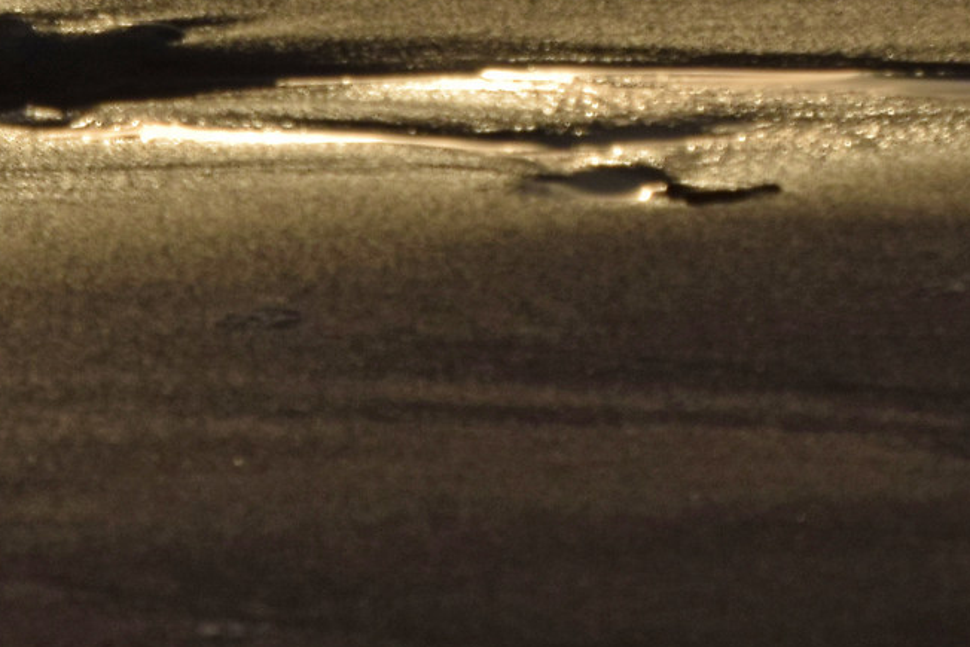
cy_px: -486
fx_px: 21582
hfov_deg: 2.6
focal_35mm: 801
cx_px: 644
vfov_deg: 1.7
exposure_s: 1/500
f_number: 11
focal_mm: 145
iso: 200
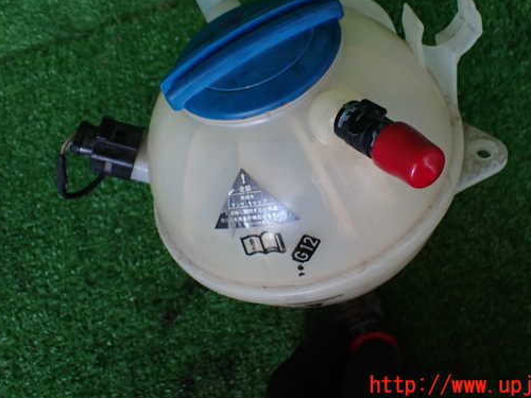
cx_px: 291
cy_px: 160
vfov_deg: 39.5
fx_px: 552
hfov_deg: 51.3
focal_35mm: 36
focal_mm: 5.4
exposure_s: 1/125
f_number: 2.3
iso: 400
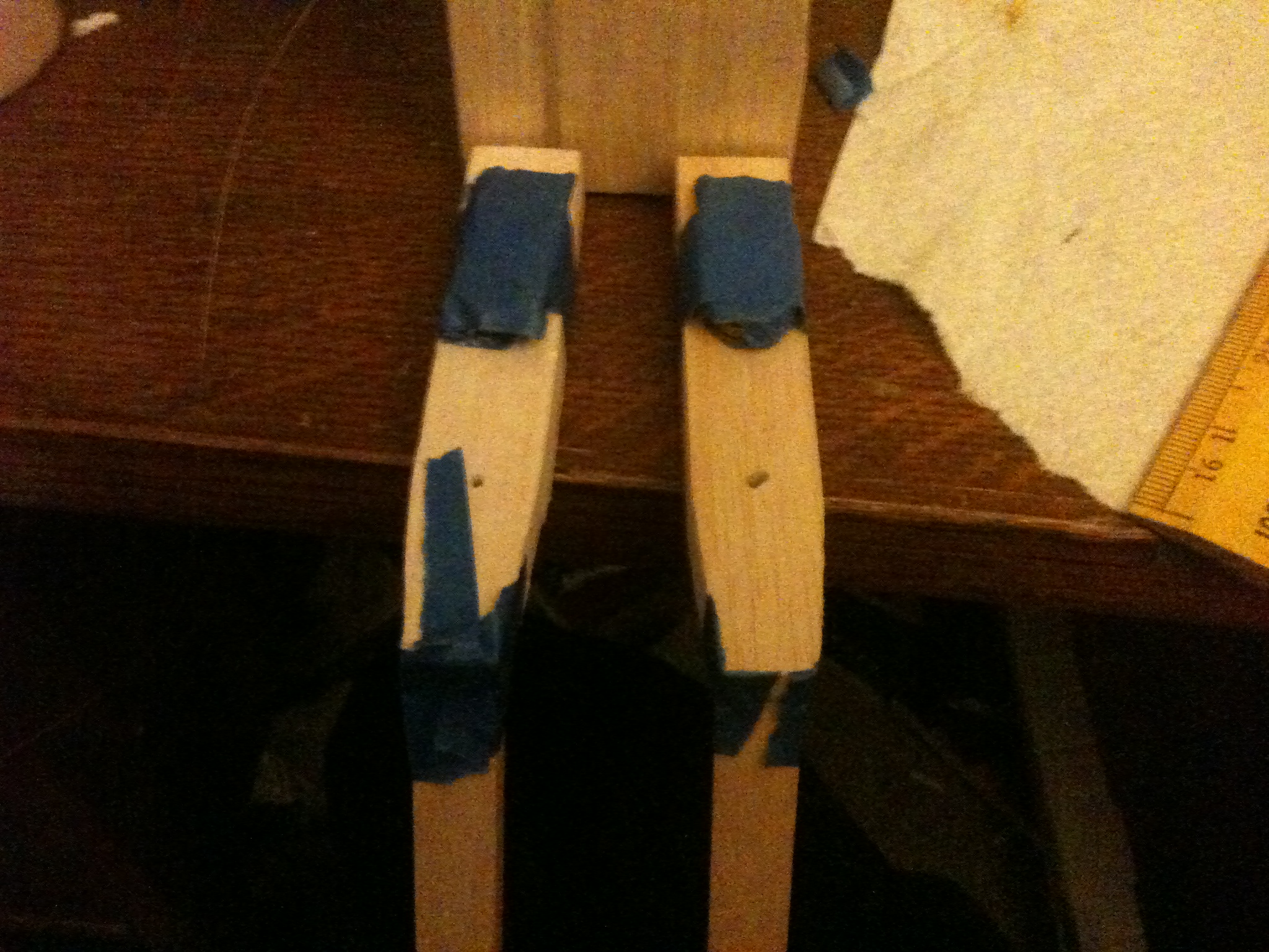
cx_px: 634
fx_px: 1283
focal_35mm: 35
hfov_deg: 52.6
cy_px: 476
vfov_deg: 40.7
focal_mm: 3.85
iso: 1000
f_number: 2.8
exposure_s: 1/10
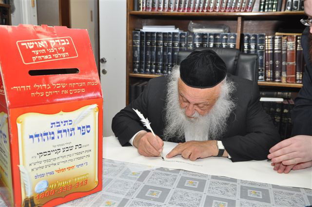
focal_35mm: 33
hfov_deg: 57.3
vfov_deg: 39.9
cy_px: 104
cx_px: 156
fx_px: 286
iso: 320
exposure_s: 1/60
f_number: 5
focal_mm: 22
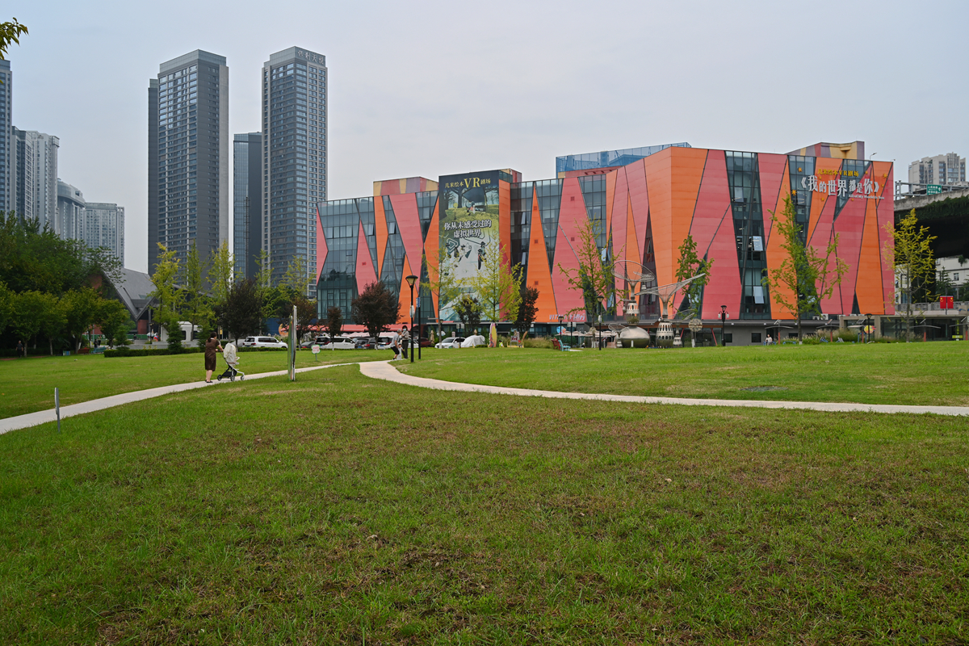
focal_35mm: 32
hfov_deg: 59.5
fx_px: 848
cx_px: 484
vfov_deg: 41.7
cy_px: 323
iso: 100
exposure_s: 1/30
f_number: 8
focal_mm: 31.5
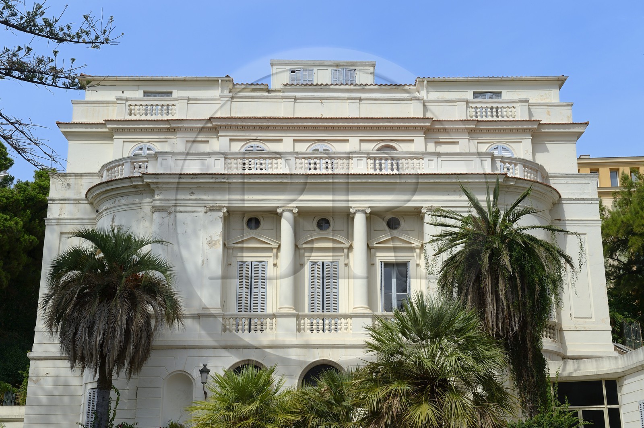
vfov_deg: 26.9
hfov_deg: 39.6
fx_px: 894
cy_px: 214
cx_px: 322
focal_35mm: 50
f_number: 11
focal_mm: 50
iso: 200
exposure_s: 1/250
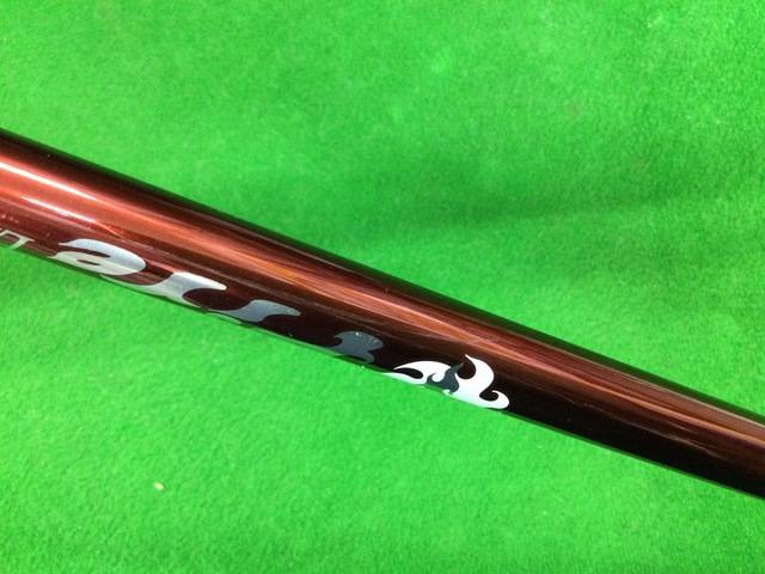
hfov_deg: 58.4
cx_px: 382
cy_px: 287
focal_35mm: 31
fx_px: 685
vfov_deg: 45.4
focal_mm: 3.3
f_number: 2.4
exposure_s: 1/17
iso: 200
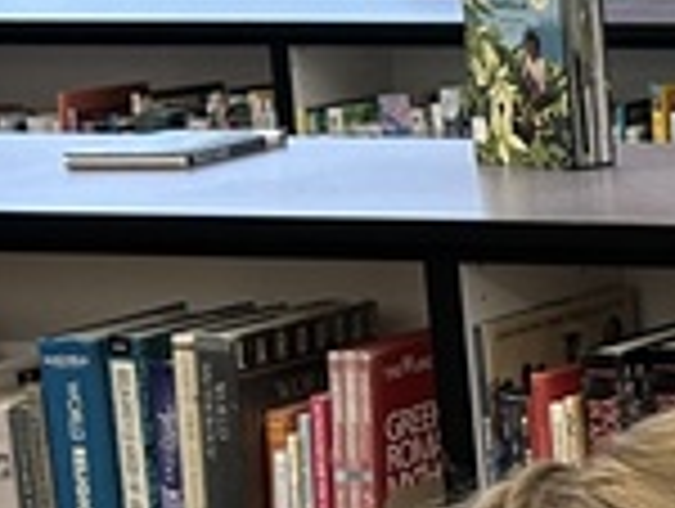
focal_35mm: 177
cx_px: 1714
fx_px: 3457
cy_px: 373
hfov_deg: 9.6
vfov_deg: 8.4
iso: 80
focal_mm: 5.7
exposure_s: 1/60
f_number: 1.5
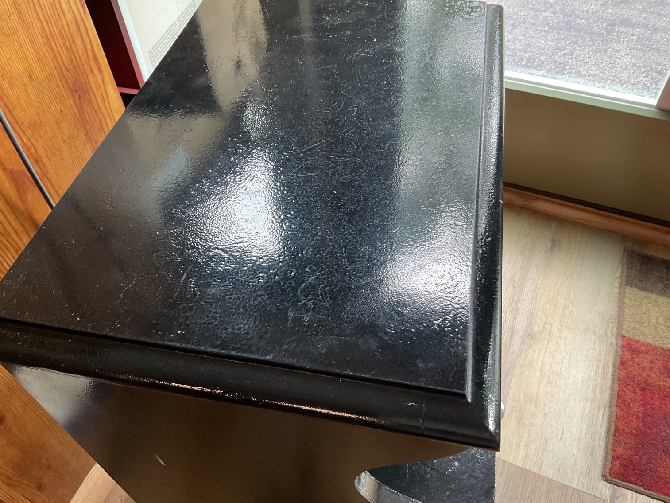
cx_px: 335
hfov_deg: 61.7
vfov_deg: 48.2
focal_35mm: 29
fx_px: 561
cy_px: 252
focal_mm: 3
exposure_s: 1/60
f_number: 1.8
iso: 80
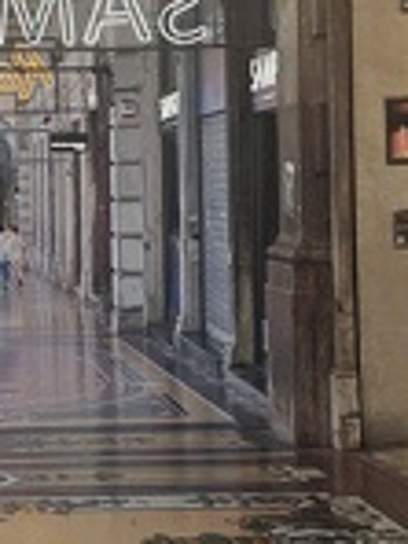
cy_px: 162
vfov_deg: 21.2
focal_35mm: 92
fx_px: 1446
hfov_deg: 15.6
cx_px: -42
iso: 100
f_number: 1.8
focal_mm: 5.4
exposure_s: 1/100
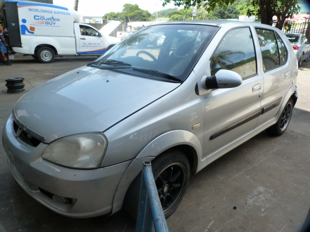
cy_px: 116
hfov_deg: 69.4
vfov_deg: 54.9
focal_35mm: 25
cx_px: 155
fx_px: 224
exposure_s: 1/125
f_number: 4
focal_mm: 4.5
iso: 125
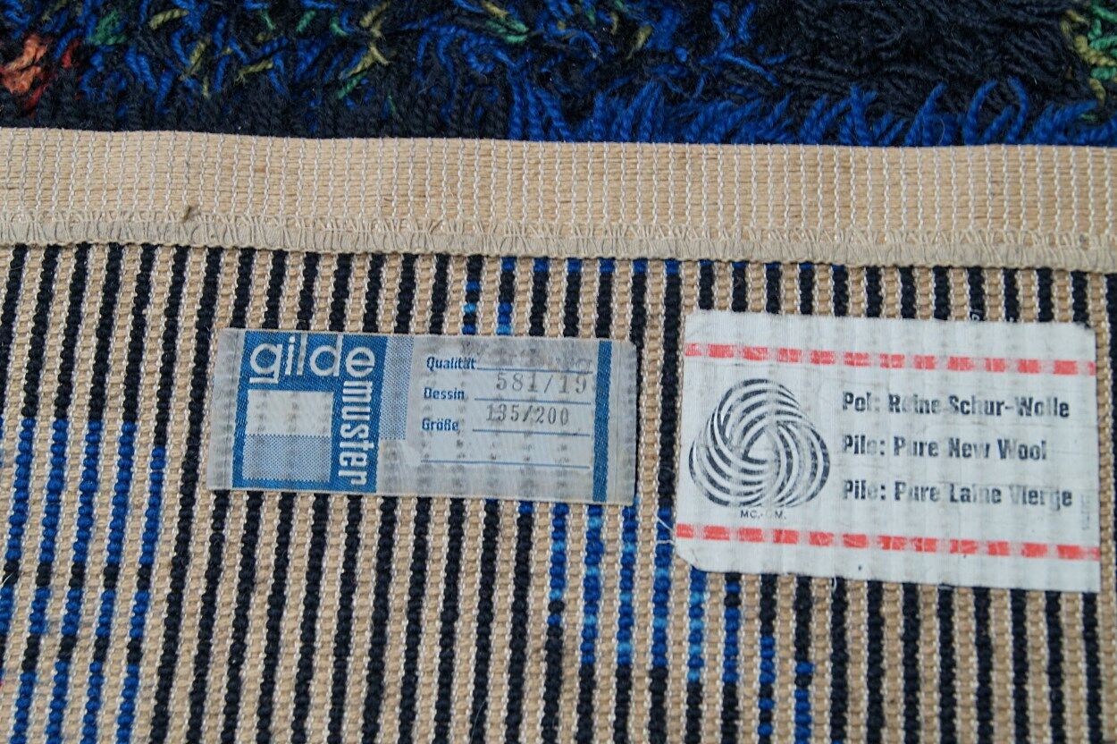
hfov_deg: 37.9
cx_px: 558
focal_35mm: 52
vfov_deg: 25.7
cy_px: 372
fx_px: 1628
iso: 400
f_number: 6.3
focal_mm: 35
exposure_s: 1/13
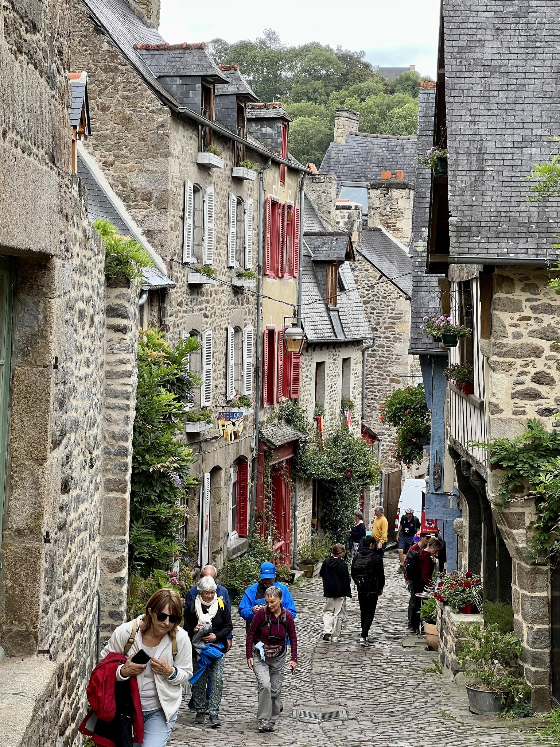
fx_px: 1661
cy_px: 374
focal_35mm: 77
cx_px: 280
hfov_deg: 19.1
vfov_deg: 25.3
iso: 32
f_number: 2.8
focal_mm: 9
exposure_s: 1/99
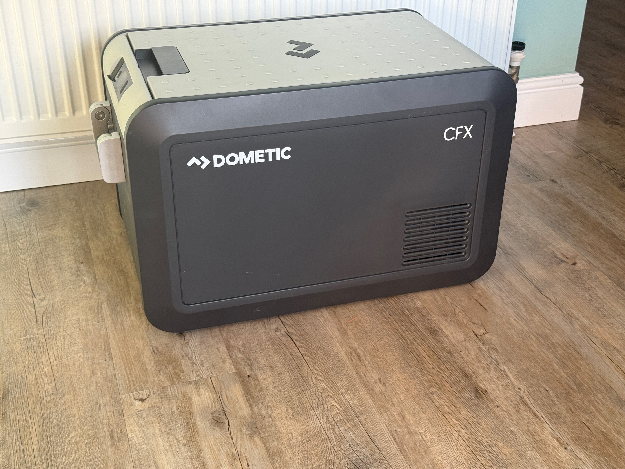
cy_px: 234
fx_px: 867
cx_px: 312
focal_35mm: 48
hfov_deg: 39.7
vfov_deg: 30.3
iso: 100
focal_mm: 6.76
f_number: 1.78
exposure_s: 1/61
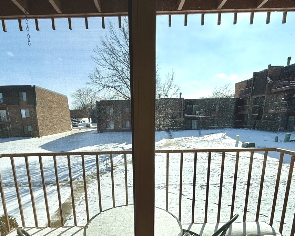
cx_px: 138
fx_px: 201
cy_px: 167
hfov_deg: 72.5
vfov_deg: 58.7
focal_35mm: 23
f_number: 2.2
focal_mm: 2.22
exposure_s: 1/3663
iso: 50
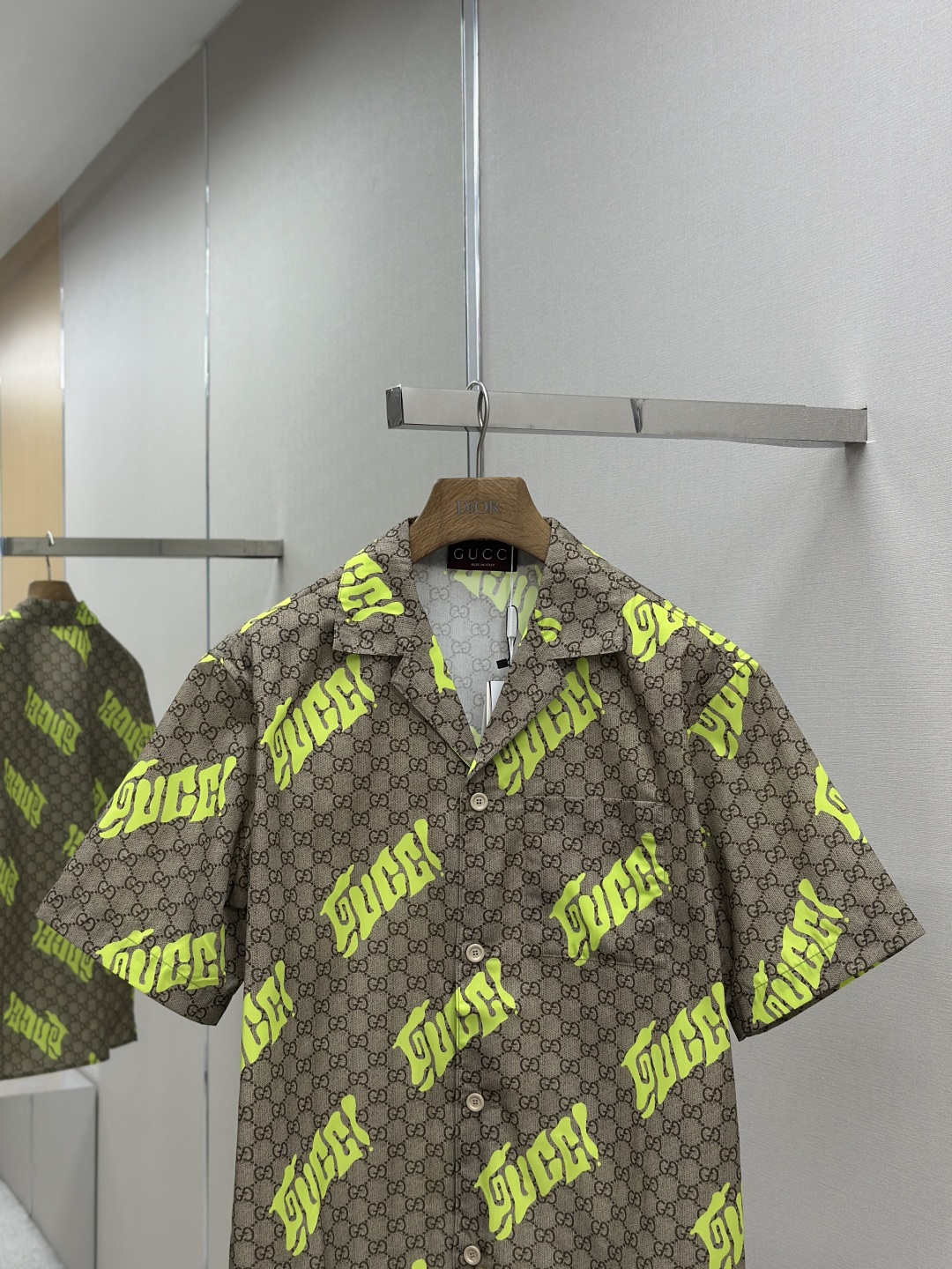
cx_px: 476
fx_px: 1760
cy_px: 634
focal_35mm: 48
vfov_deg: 39.7
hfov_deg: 30.3
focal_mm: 6.86
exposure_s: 1/205
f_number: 1.78
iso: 80
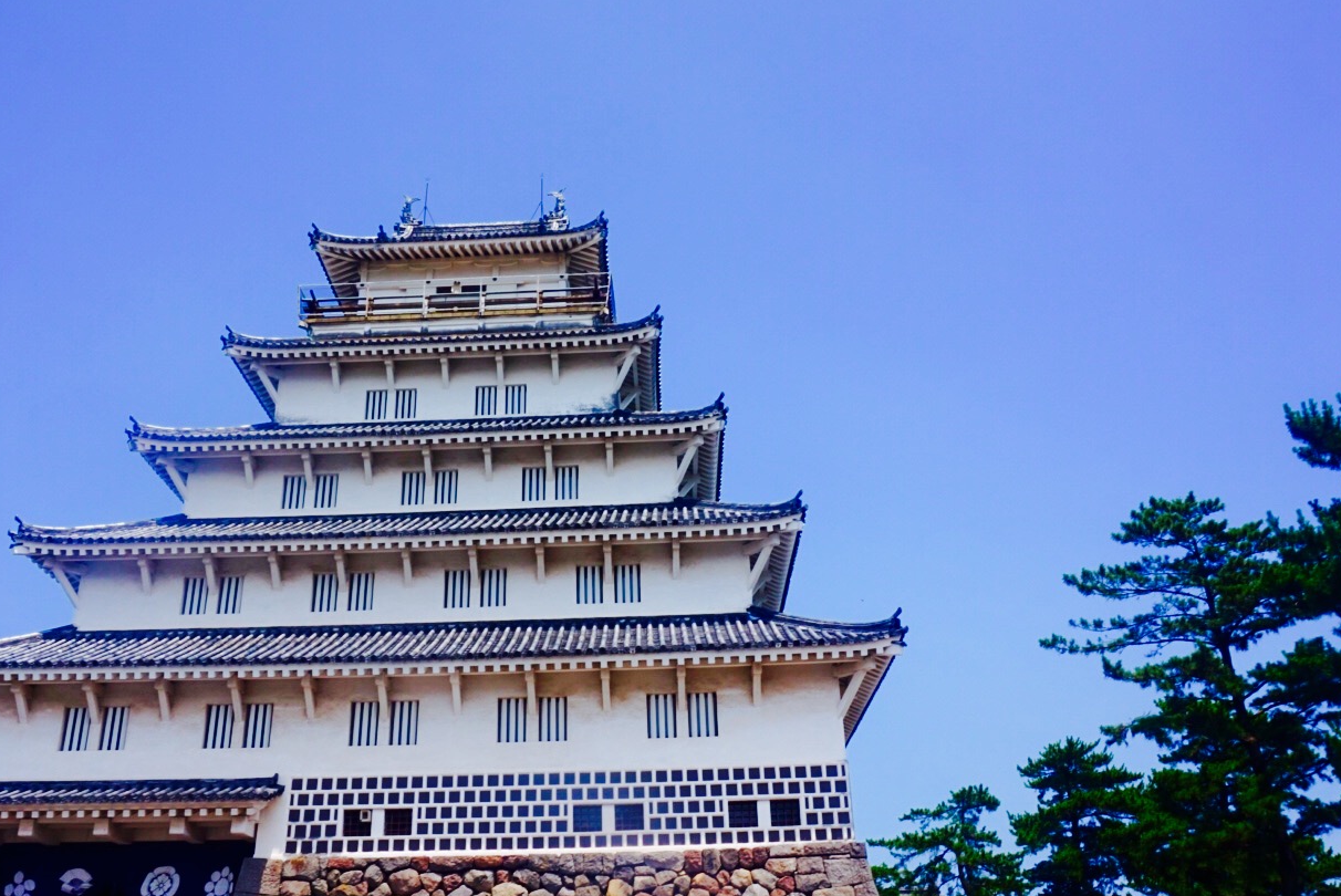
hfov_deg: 58.6
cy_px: 469
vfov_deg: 41.2
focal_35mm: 32
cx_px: 618
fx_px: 1193
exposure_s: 1/125
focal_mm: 16
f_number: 14
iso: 100
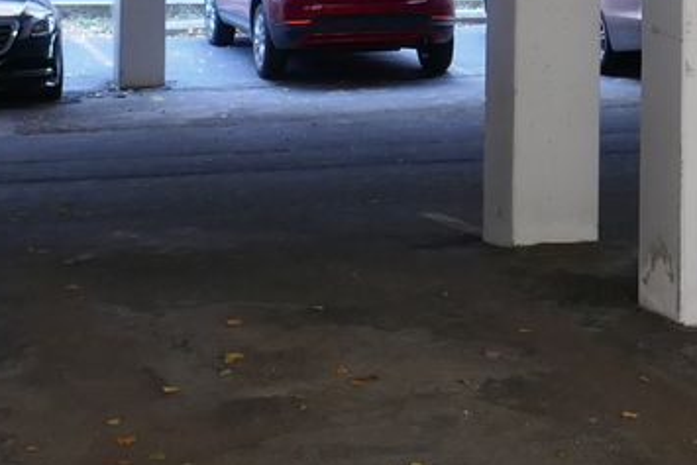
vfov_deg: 11.8
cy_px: -100
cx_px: 467
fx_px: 2208
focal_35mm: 114
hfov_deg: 17.9
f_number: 2.8
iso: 500
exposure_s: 1/60
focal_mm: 9.1
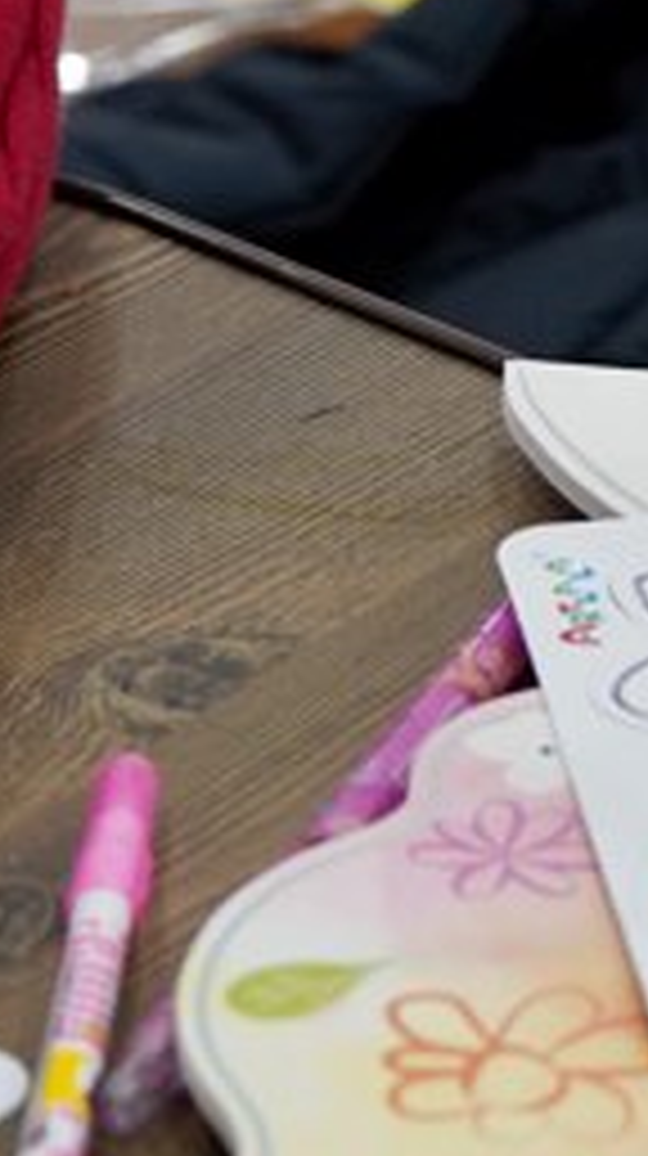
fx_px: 10692
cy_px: 135
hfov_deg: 3.4
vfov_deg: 6.2
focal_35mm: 349
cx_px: 1782
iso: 1250
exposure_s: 1/160
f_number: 4
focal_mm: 95
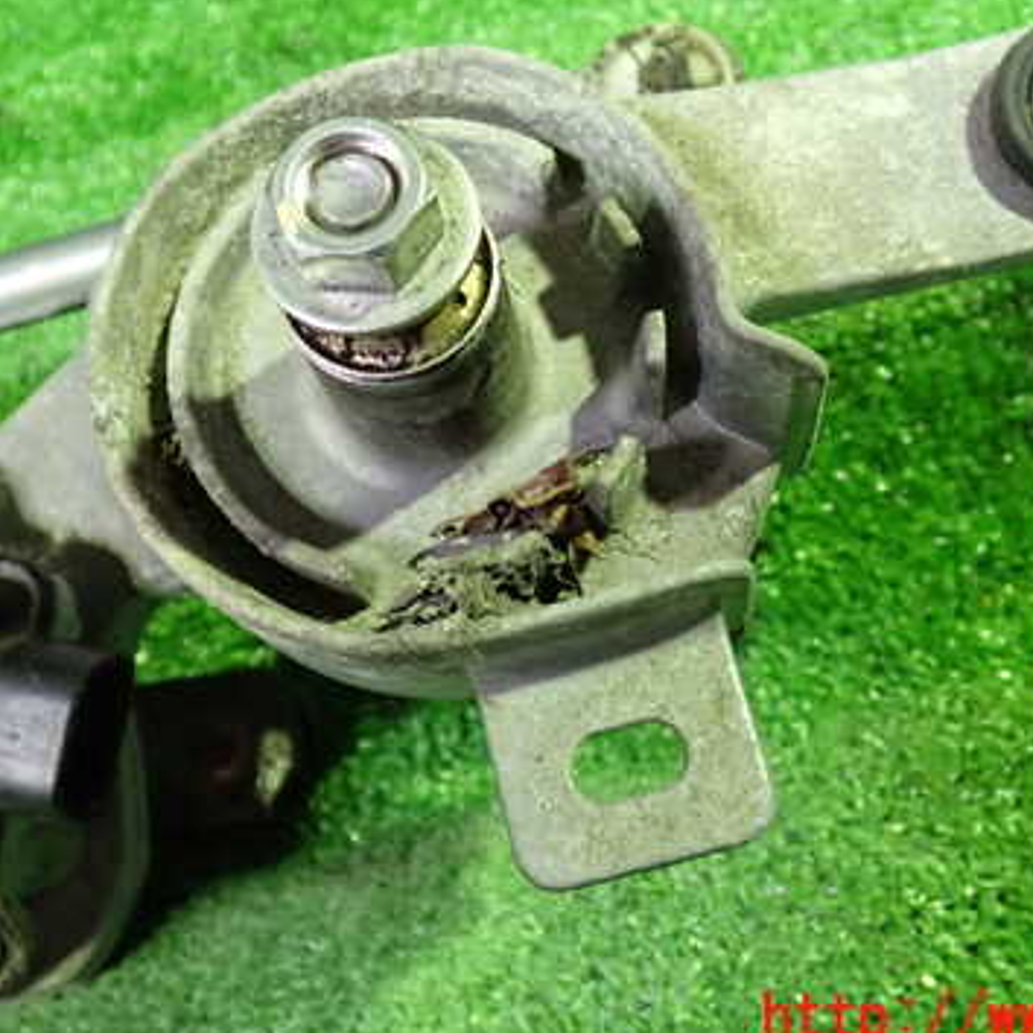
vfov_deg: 37.4
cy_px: 400
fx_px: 1519
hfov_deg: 37.5
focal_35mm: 45
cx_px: 546
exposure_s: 1/30
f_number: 2.3
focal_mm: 5.4
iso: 800
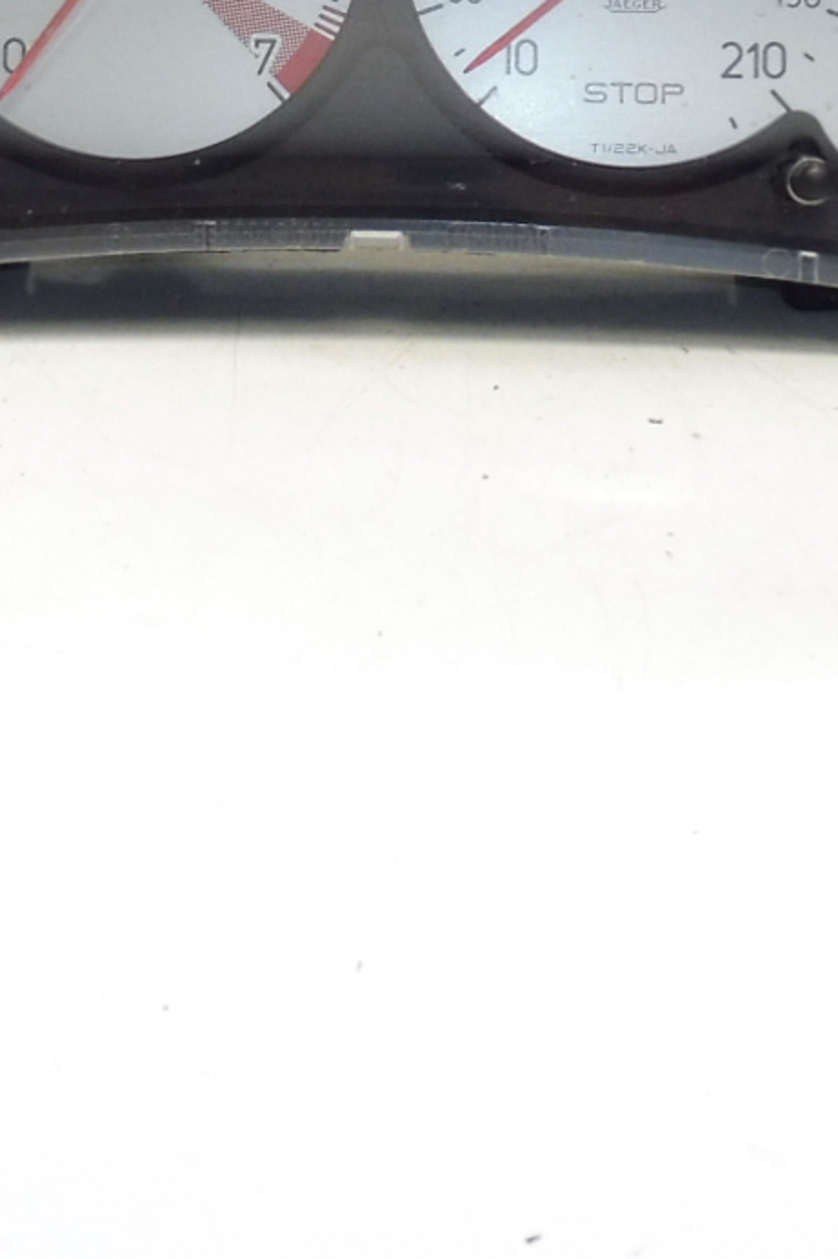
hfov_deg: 17.7
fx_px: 2690
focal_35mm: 77
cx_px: 347
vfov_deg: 24.9
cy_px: -45
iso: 200
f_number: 3.5
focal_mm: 4.4
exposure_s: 1/60
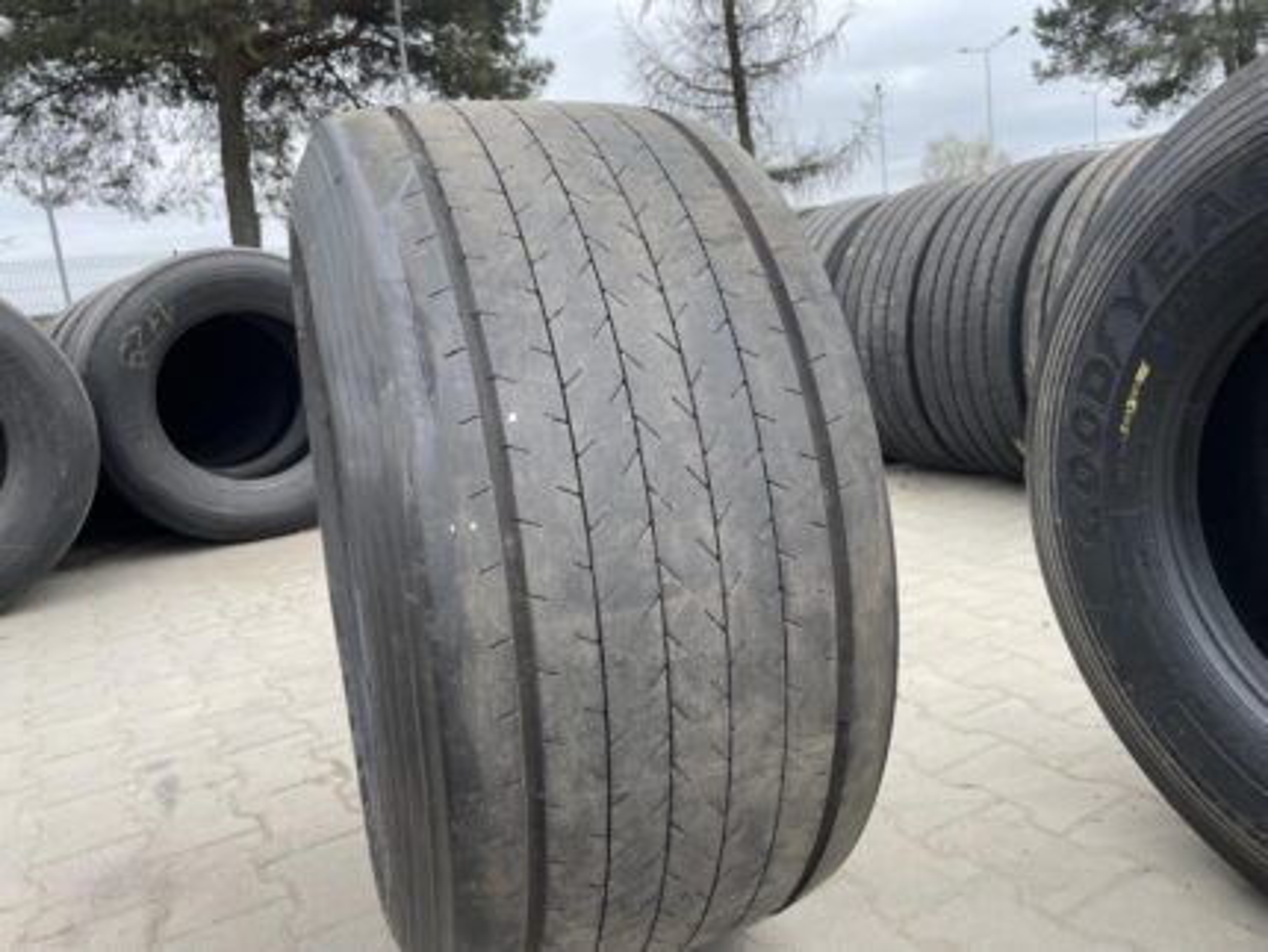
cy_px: 476
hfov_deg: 67.3
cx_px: 634
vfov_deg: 53.1
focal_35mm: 26
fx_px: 953
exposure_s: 1/236
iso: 32
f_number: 1.6
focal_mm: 4.2
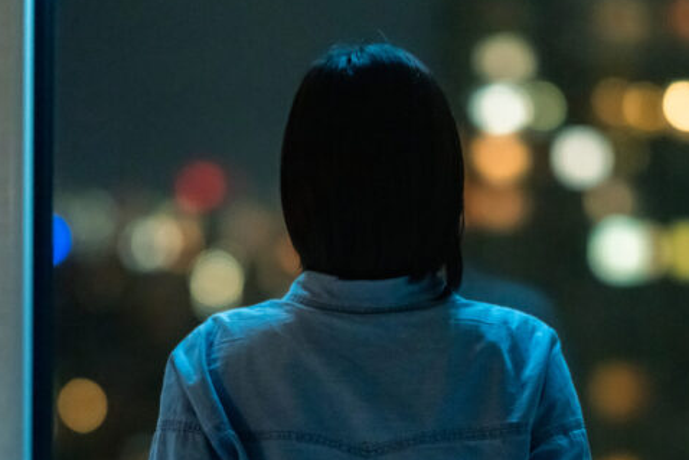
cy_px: 357
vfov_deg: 7.7
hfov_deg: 11.5
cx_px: 368
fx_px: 3408
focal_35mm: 178
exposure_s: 1/160
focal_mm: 85
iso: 12800
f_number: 1.4
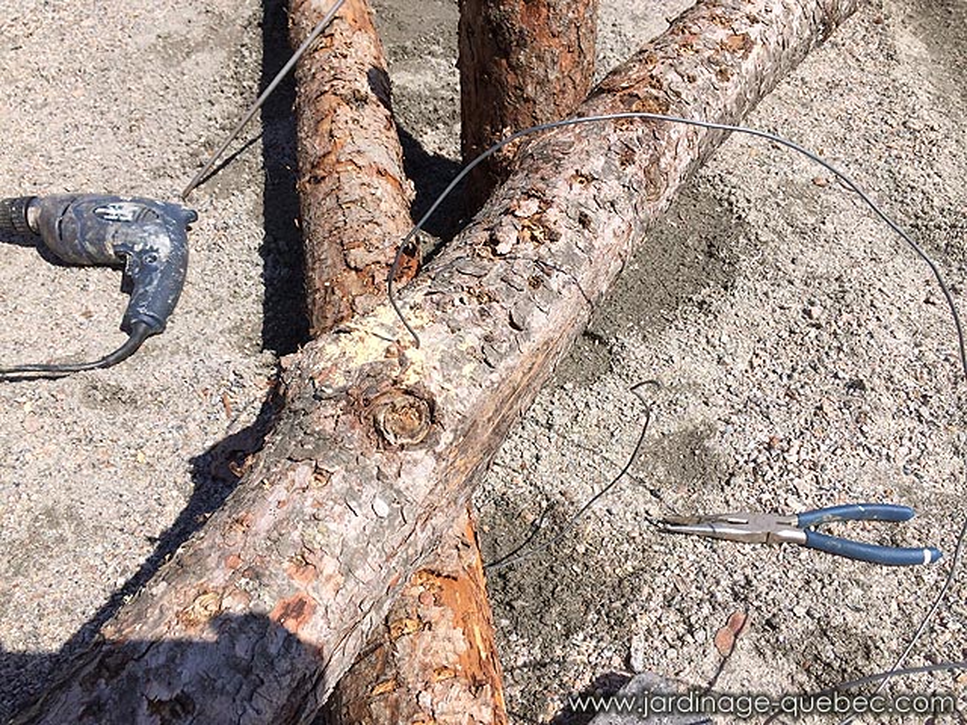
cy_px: 362
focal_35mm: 30
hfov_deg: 60.0
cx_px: 484
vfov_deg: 46.8
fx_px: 838
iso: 32
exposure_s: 1/2160
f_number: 2.2
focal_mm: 4.12
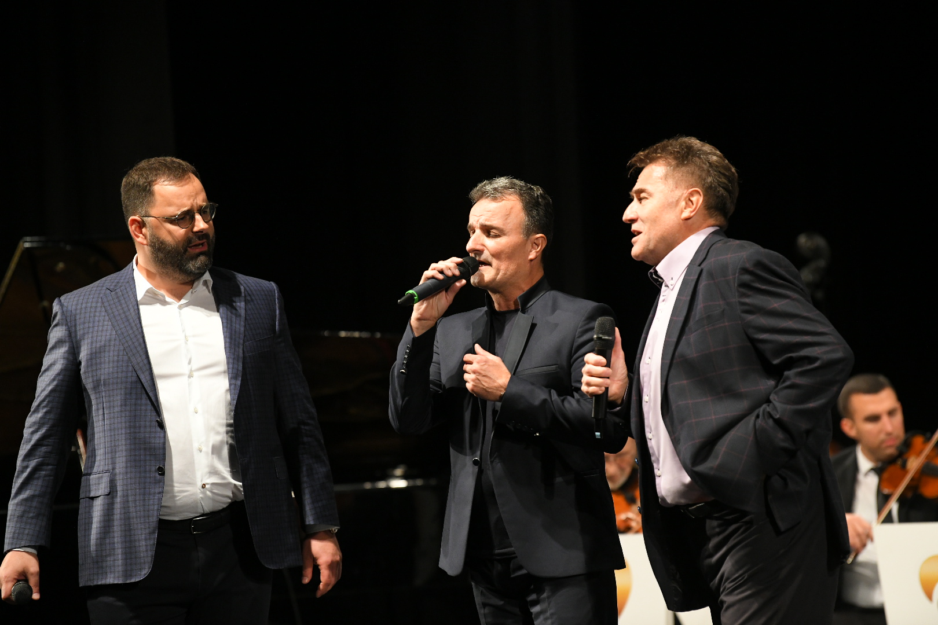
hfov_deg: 10.3
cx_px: 469
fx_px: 5211
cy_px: 312
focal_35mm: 200
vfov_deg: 6.9
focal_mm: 200
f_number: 4
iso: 3200
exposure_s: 1/400
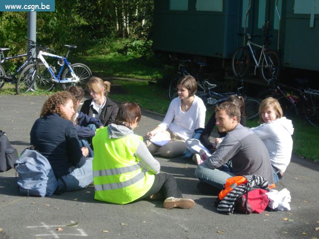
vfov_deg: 16.1
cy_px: 120
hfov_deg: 21.3
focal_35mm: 92
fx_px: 848
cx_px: 160
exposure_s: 1/384
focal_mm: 19.1
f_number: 4.3
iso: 64
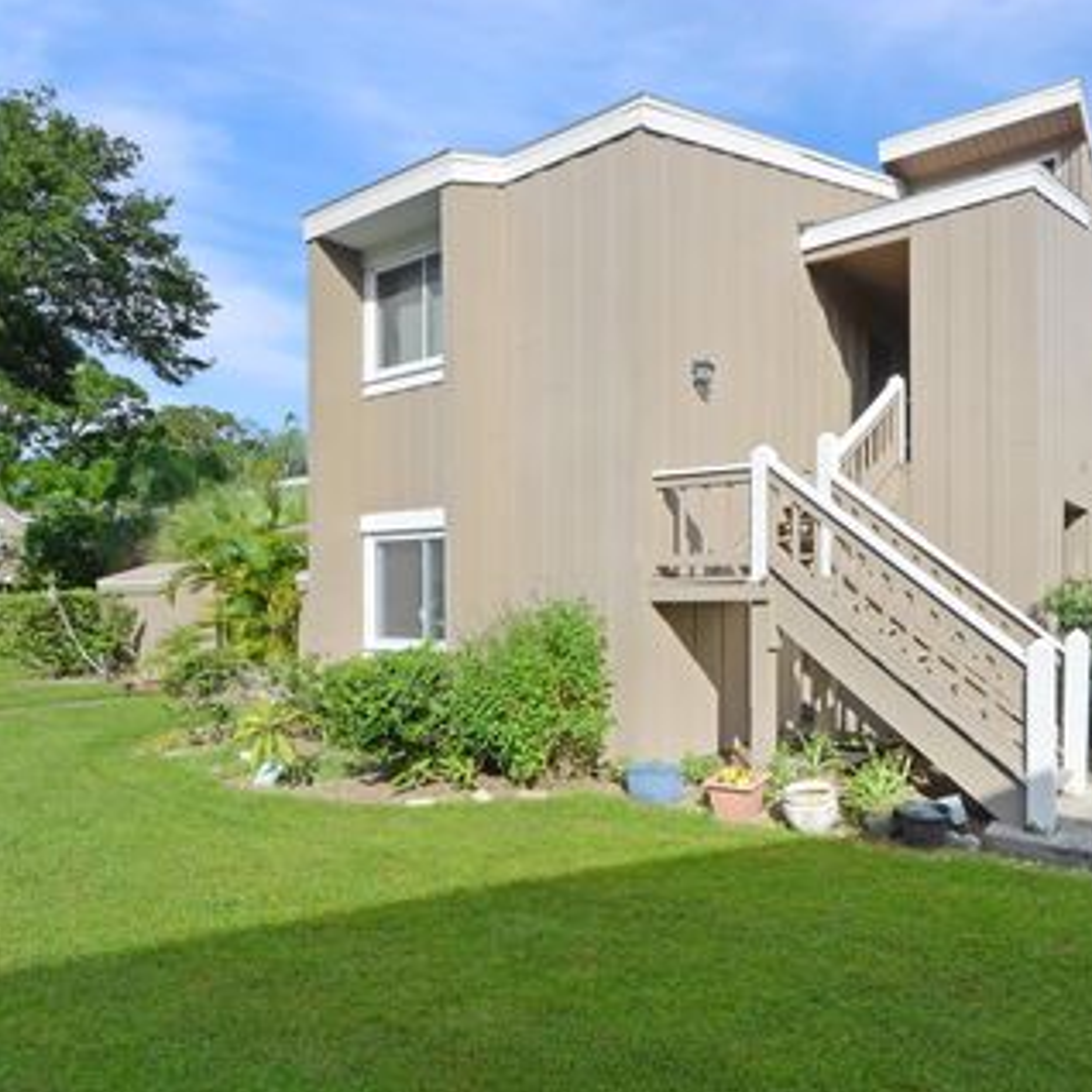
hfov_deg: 70.6
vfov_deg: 74.8
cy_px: 534
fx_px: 714
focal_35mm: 20
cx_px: 797
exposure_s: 1/400
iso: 200
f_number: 8
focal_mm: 10
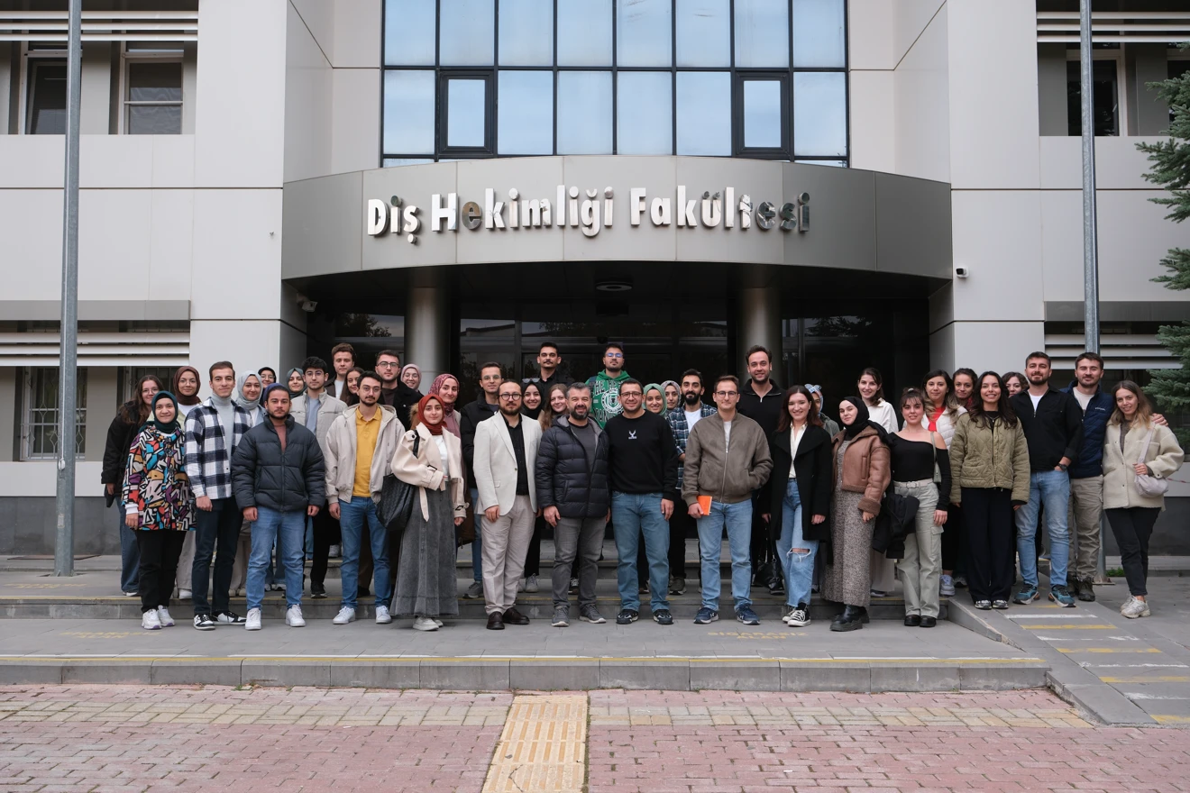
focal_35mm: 35
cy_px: 396
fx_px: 1157
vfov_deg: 37.9
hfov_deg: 54.4
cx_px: 595
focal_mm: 23
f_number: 4.5
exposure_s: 1/30
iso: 125
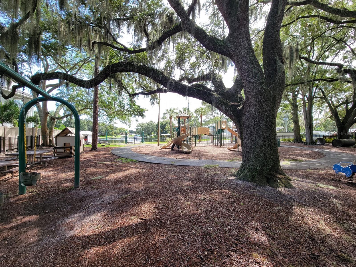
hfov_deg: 106.2
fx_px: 134
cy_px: 134
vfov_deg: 89.9
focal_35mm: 13
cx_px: 178
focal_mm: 2.2
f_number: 2.2
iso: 50
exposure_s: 1/386
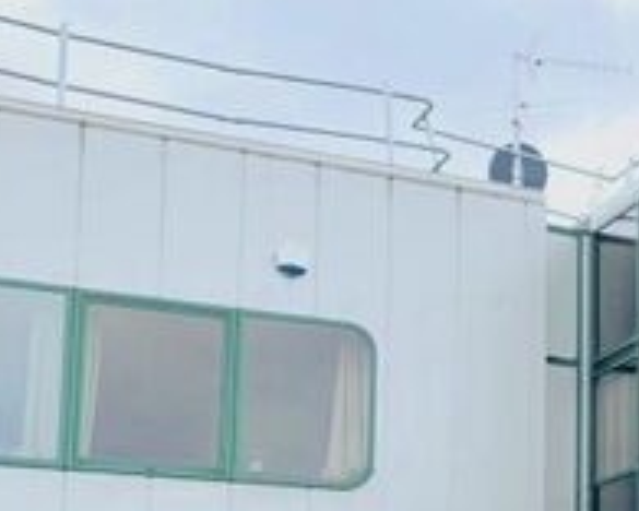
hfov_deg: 18.9
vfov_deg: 16.5
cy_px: 542
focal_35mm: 91
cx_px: 911
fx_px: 1721
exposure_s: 1/243
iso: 25
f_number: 1.8
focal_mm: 4.25
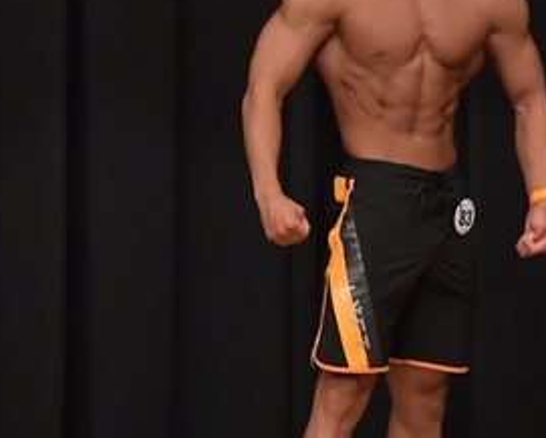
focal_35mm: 603
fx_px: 9748
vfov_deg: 2.6
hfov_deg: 3.2
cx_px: 364
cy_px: 216
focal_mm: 150
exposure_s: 1/400
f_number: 5.6
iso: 6400
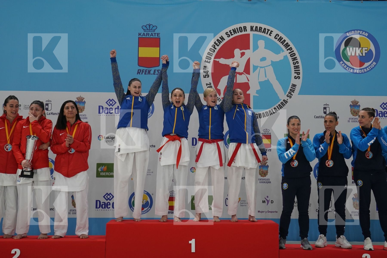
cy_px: 129
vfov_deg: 26.0
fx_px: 559
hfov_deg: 38.2
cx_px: 194
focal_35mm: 52
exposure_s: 1/250
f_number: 2.8
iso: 640
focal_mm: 35
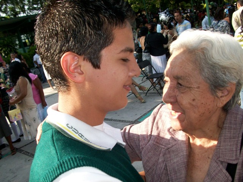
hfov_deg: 54.0
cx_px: 122
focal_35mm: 34
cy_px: 91
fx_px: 239
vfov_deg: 41.8
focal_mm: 5.7
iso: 64
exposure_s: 1/311
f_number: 2.8
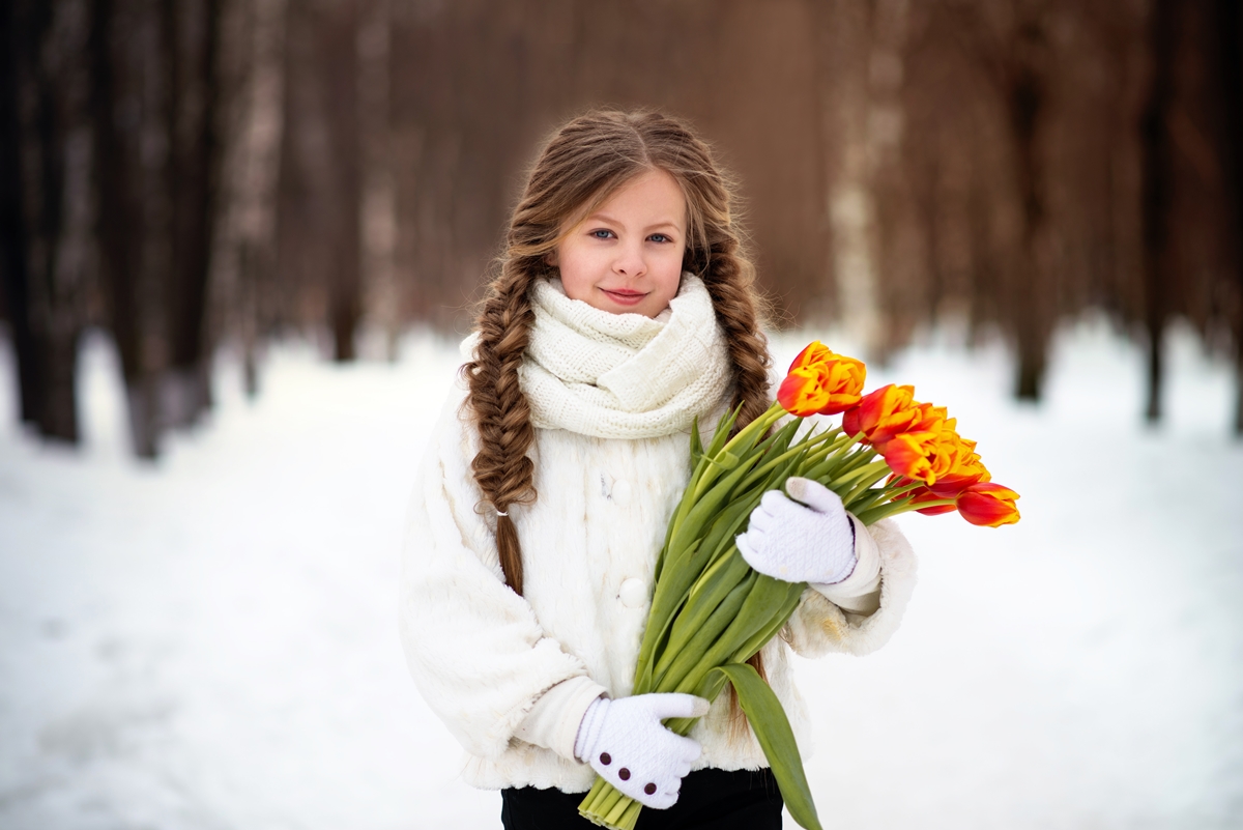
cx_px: 622
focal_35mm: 85
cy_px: 415
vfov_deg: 16.1
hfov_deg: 23.9
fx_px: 2936
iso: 100
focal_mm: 85
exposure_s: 1/800
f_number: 2.2
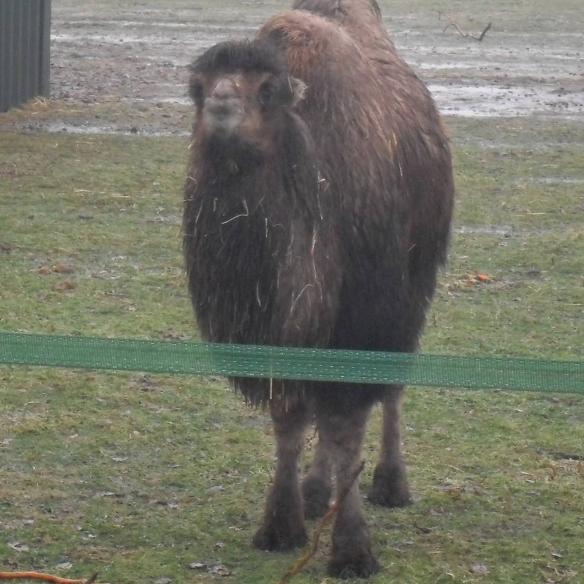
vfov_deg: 9.6
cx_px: 264
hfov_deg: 9.6
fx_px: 3474
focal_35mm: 182
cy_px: 191
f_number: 5.2
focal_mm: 18.1
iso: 400
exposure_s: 1/90
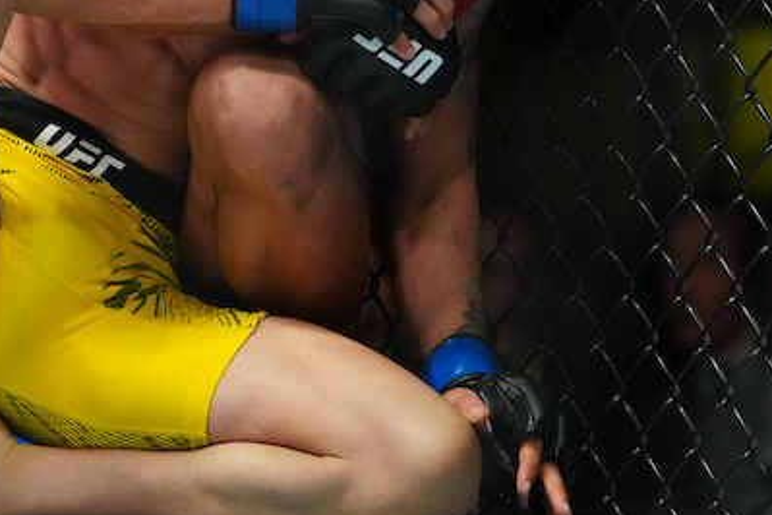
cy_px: -157
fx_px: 8577
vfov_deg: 3.4
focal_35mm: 400
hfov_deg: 5.2
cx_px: 342
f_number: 2.8
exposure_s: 1/800
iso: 3200
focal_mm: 133
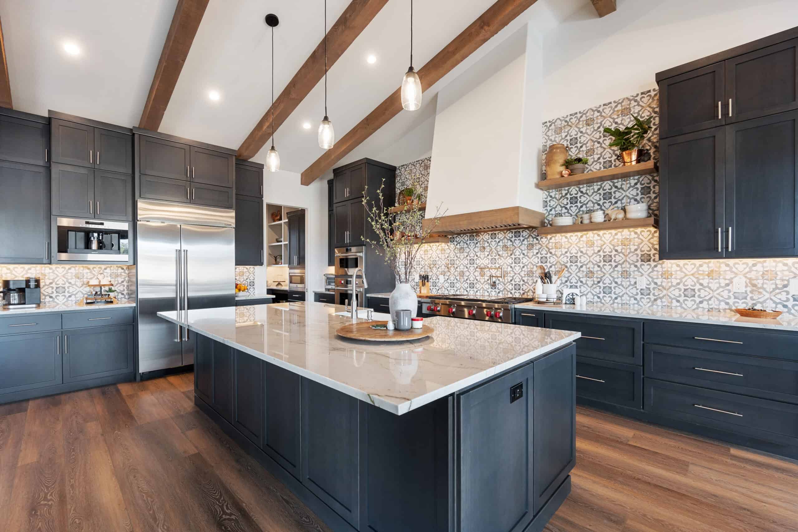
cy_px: 266
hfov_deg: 100.4
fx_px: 332
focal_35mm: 15
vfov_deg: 77.3
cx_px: 399
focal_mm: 10
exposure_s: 1/2.5
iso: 200
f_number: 6.3
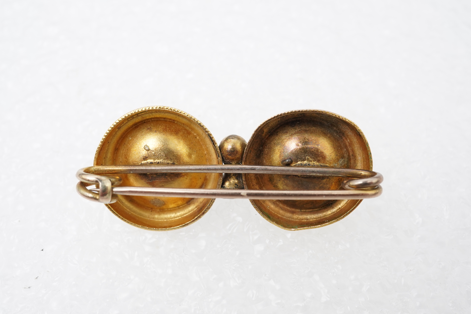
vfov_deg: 29.9
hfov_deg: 43.6
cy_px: 157
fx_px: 589
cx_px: 236
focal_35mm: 45
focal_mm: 30
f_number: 18
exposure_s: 1/125
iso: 640
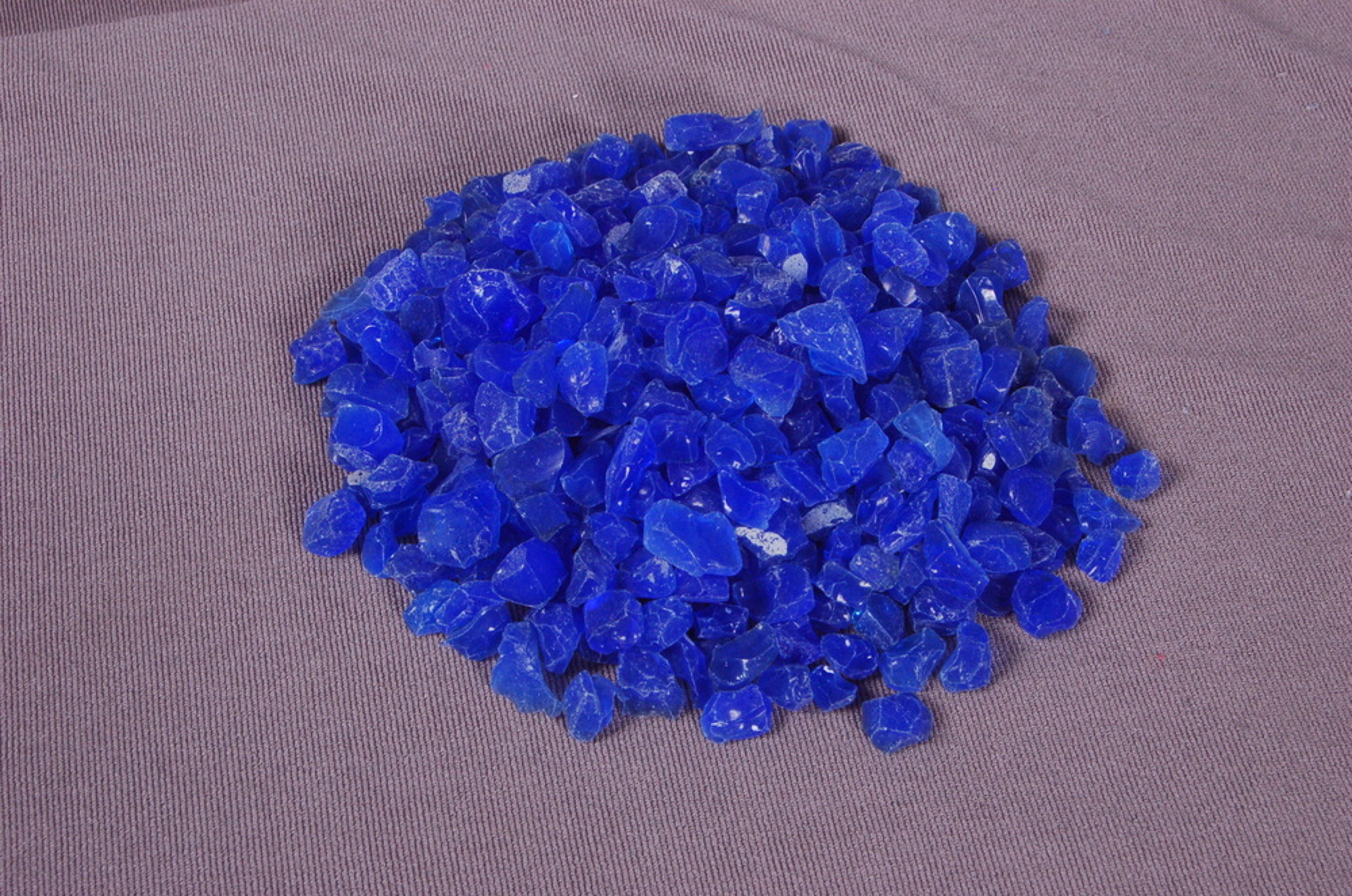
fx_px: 2587
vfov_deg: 19.7
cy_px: 448
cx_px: 676
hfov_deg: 29.3
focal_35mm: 69
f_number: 16
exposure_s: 1/320
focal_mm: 46
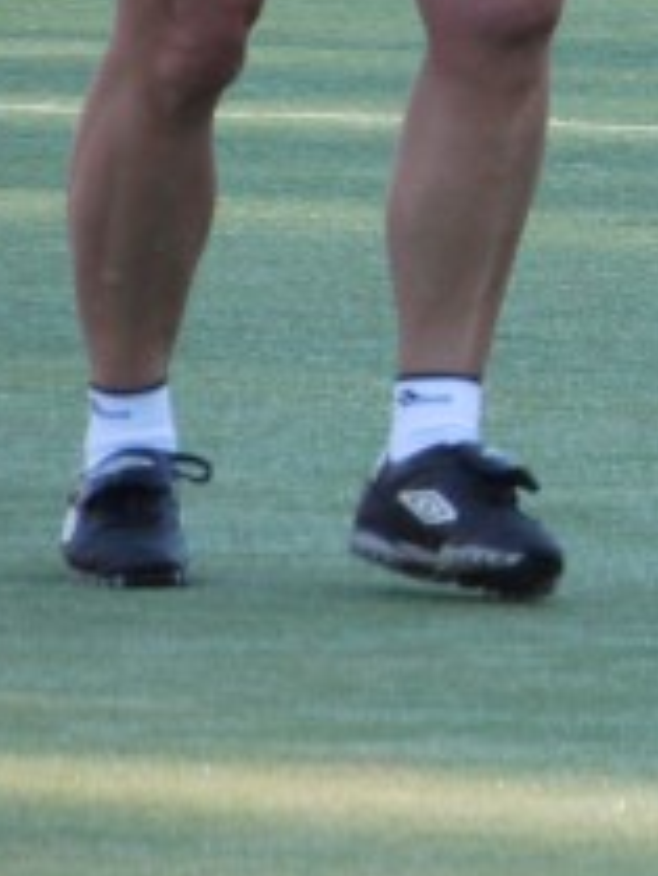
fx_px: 34788
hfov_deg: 1.1
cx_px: 1886
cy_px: 50
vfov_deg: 1.4
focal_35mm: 1374
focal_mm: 140
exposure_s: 1/250
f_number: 5.8
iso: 320
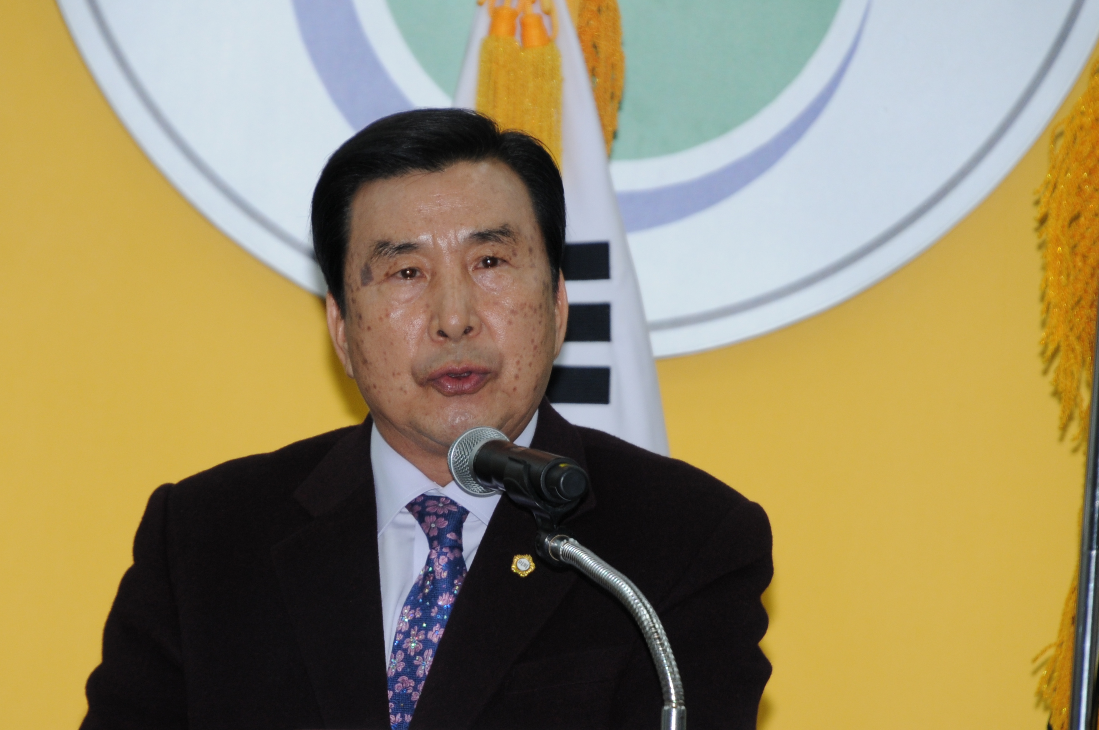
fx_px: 15611
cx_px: 502
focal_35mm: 512
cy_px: 417
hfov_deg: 4.0
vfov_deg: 2.7
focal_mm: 210
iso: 250
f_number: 6.3
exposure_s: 1/60
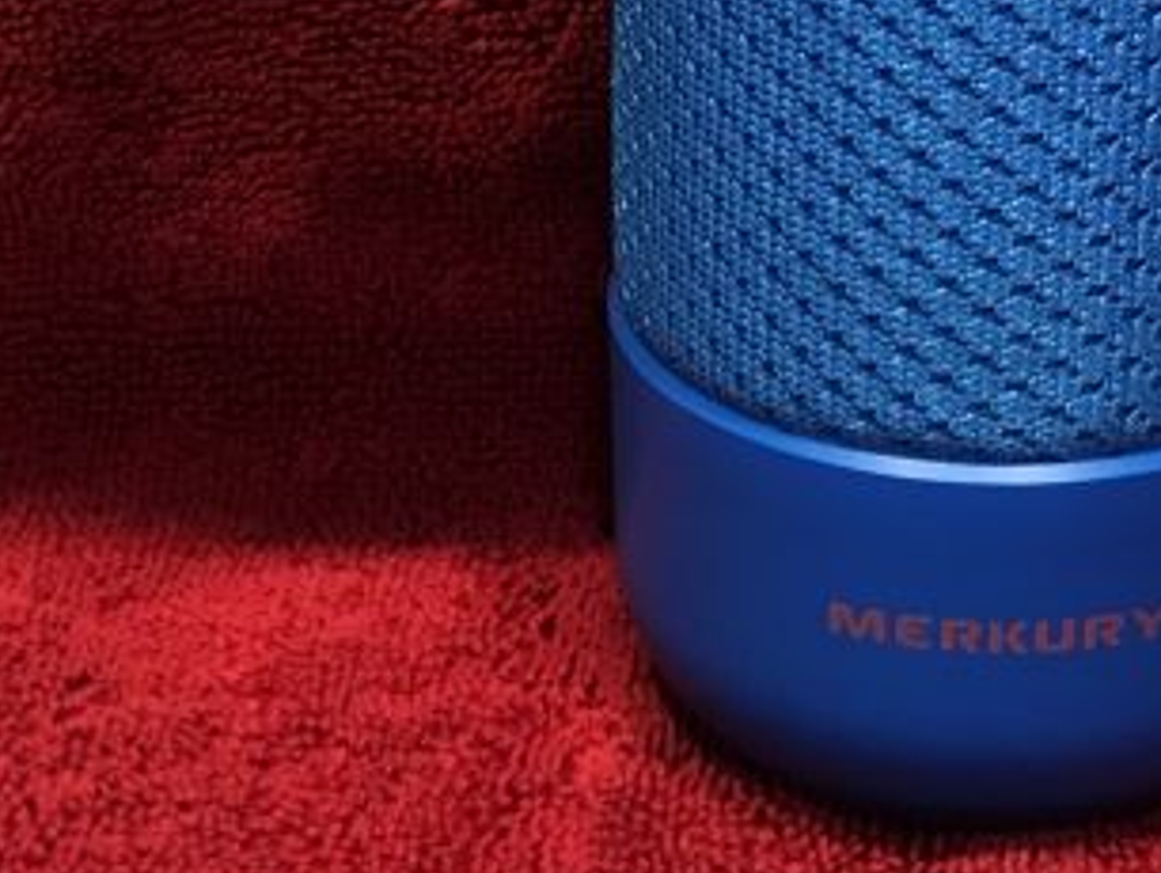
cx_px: 937
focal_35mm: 97
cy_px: -535
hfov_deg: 20.0
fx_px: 3256
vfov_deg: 14.0
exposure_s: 1/15
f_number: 2.2
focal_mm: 4.15
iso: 200
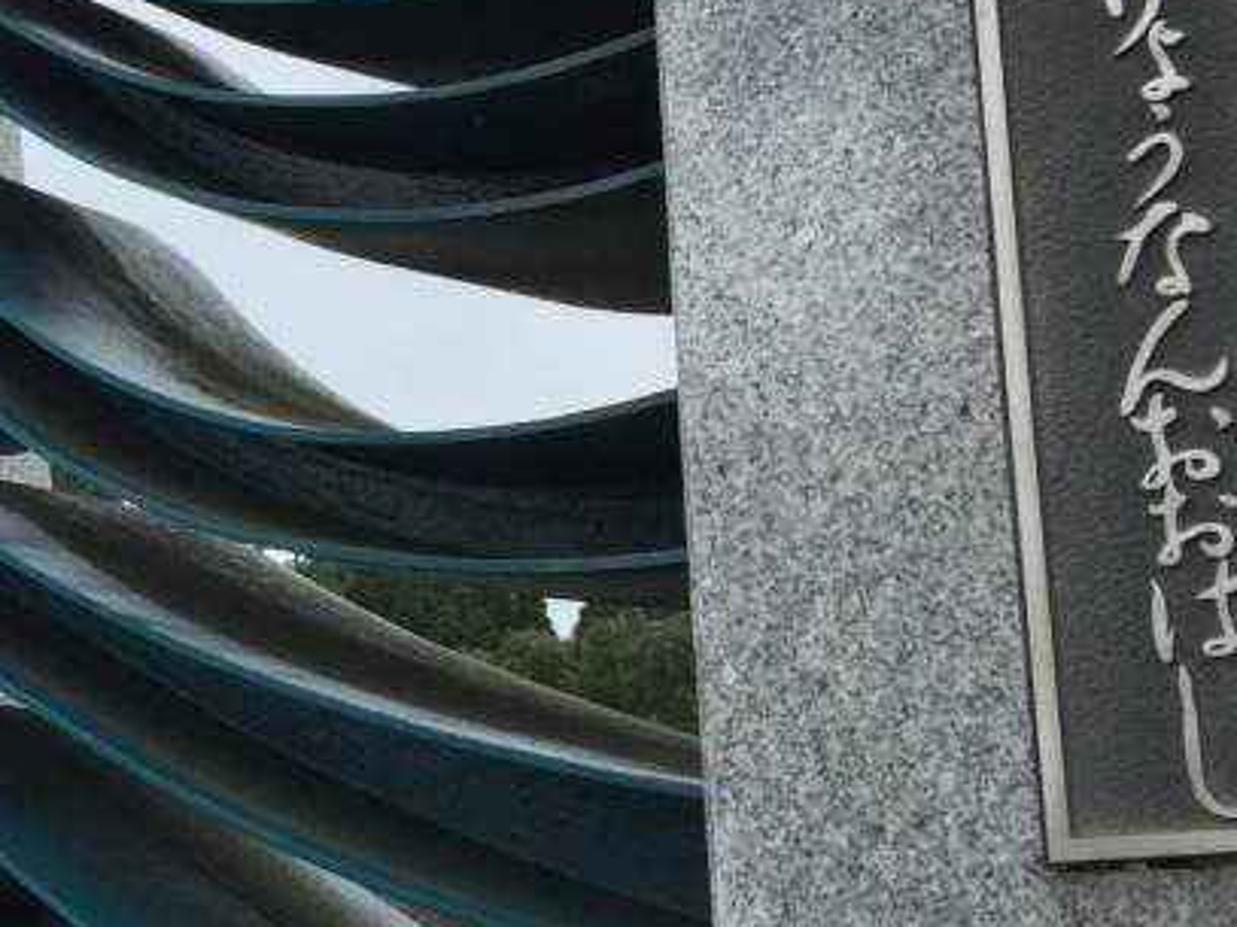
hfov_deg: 25.0
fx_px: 2608
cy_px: 492
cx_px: -97
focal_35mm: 73
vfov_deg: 20.2
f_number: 2.2
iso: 32
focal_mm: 4.15
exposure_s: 1/842
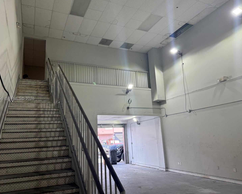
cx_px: 116
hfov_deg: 66.0
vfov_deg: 54.9
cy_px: 99
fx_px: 186
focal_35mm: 26
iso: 100
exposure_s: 1/345
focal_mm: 6.76
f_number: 1.78
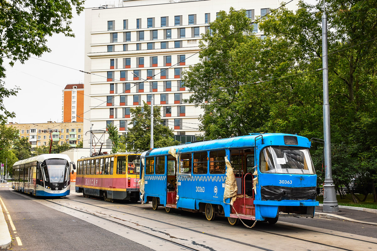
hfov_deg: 41.1
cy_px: 126
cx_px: 188
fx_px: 503
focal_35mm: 48
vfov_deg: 28.1
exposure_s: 1/500
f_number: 5.6
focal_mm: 32
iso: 400
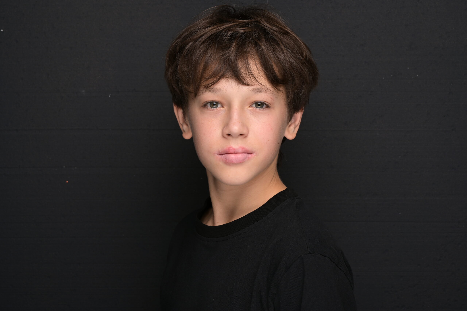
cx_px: 234
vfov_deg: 12.4
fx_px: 1426
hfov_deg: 18.6
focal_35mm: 110
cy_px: 156
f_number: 10
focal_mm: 110
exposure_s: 1/160
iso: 100
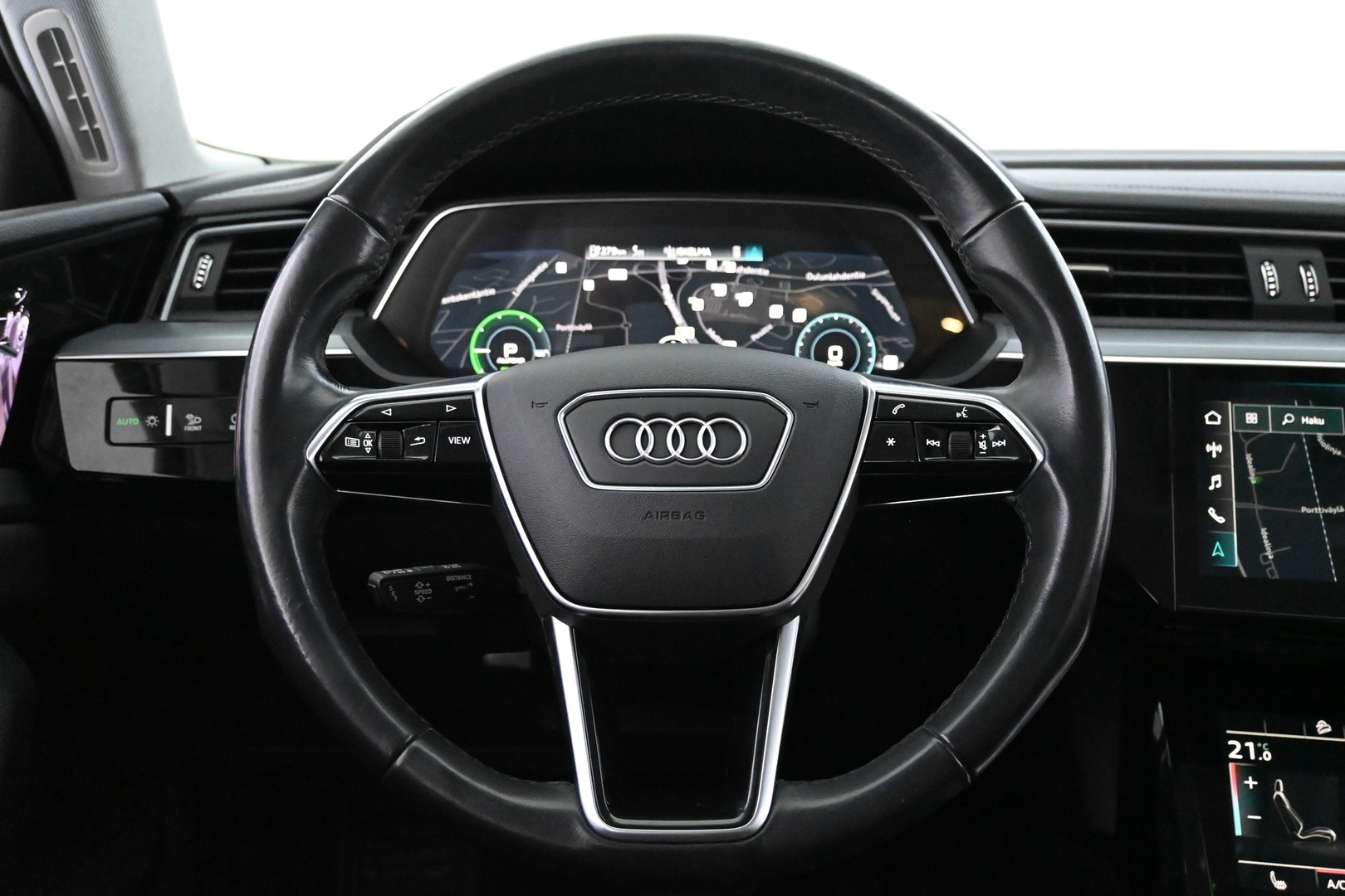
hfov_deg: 53.1
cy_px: 448
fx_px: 1345
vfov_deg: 36.9
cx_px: 672
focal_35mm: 36
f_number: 4.2
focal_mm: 24
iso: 9000
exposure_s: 1/40
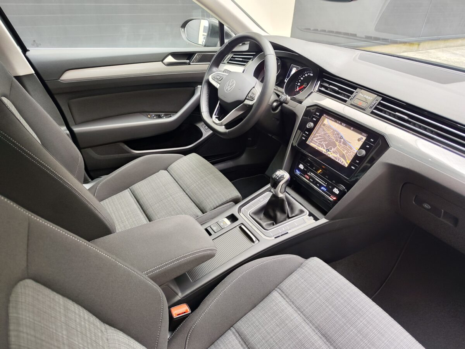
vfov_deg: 58.9
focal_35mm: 23
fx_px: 309
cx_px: 232
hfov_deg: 73.9
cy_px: 174
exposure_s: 1/50
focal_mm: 7.01
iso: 344
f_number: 1.69
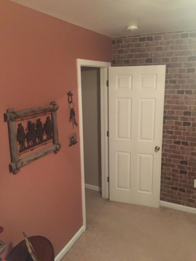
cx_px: 98
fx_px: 219
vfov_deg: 61.7
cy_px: 130
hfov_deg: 48.2
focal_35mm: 29
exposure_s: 1/4
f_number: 2.2
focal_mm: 4.15
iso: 80
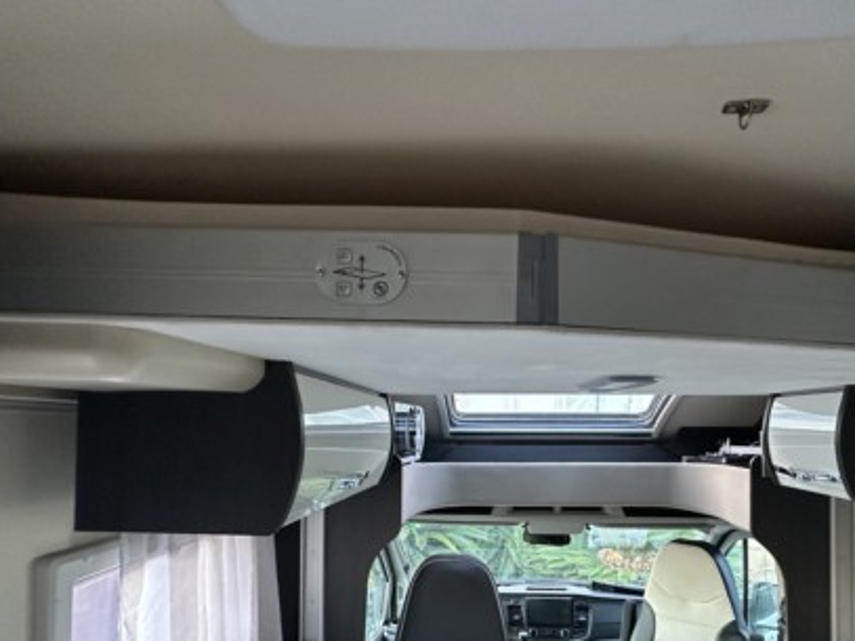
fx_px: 543
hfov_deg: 76.0
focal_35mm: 22
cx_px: 483
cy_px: 420
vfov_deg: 59.8
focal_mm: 2.22
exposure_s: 1/60
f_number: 2.2
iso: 400
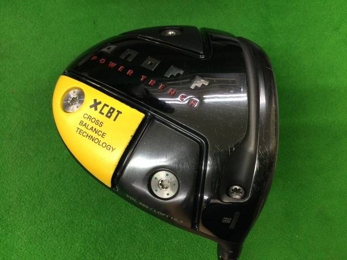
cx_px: 174
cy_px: 130
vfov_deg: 45.4
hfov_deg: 58.4
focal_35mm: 31
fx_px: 311
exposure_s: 1/30
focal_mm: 3.3
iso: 100
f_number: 2.4
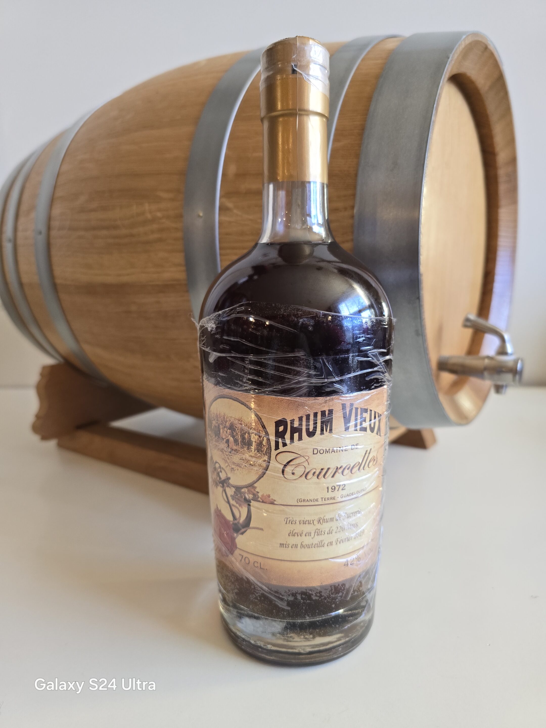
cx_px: 273
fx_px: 484
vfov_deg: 73.9
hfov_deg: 58.9
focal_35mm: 23
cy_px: 364
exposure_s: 1/100
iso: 200
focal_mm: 6.3
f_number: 1.7
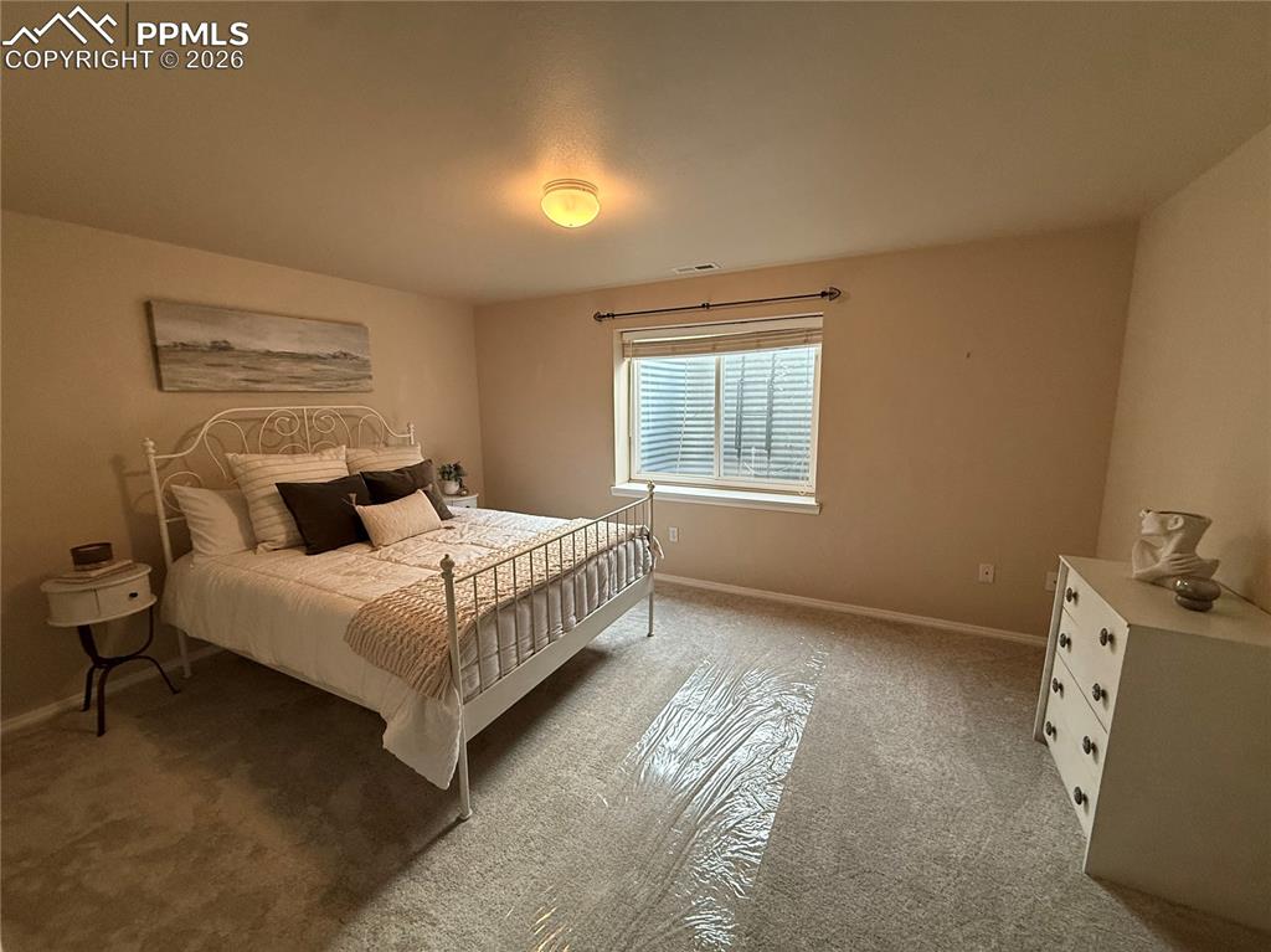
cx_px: 636
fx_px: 514
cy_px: 476
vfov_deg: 85.6
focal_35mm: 14
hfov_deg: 102.1
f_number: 2.2
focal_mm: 2.22
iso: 250
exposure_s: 1/60
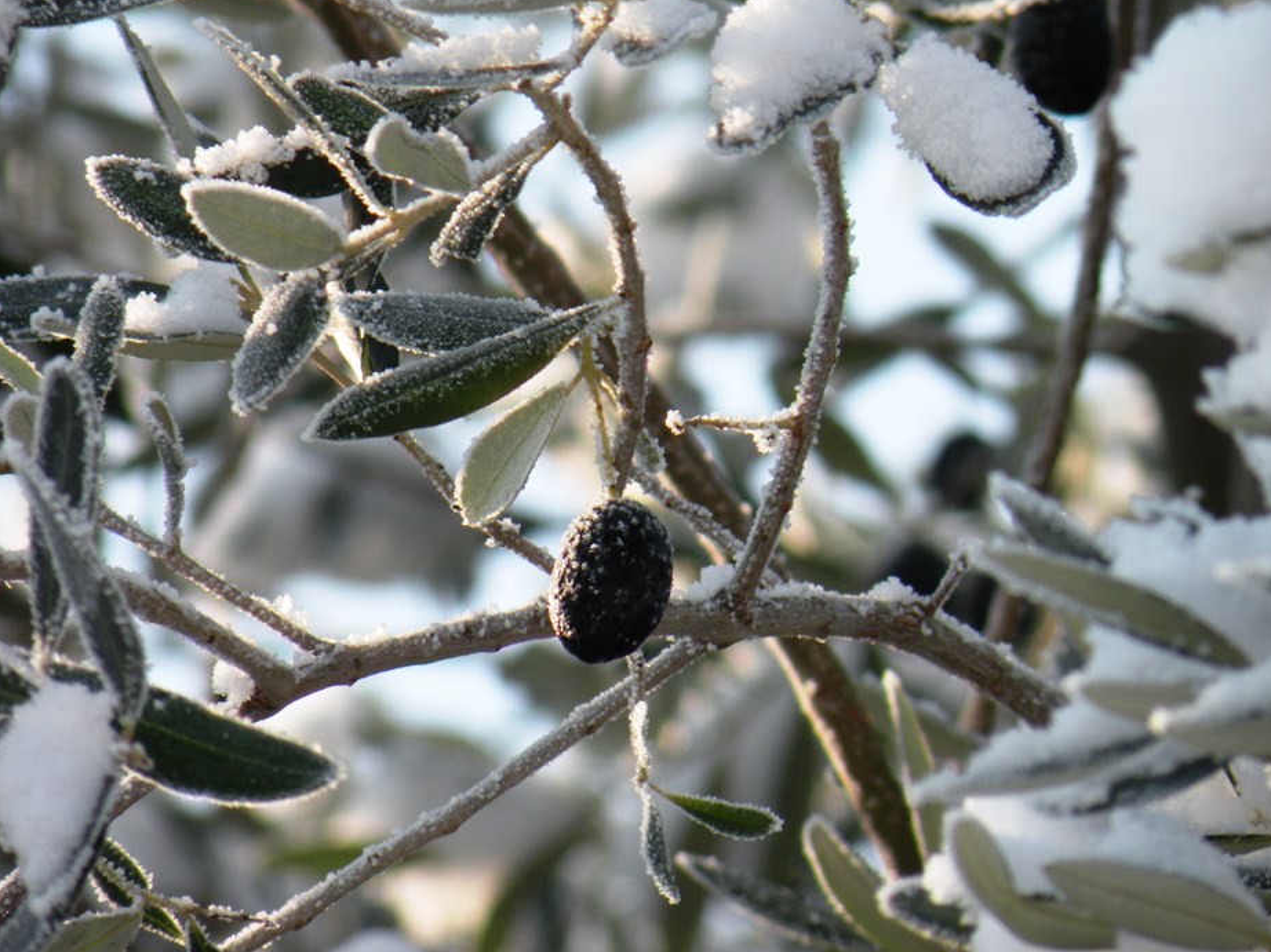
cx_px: 641
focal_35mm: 577
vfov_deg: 2.6
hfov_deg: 3.4
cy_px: 439
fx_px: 21180
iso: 64
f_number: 5
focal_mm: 84.2
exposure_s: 1/243
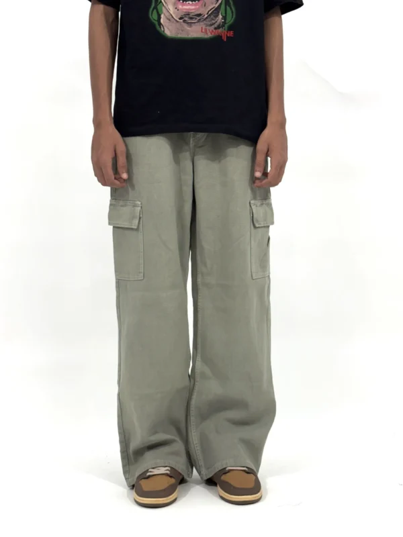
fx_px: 807
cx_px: 202
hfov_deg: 28.0
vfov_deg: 36.8
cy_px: 268
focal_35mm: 52
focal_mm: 5.96
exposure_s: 1/100
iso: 80
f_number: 1.6
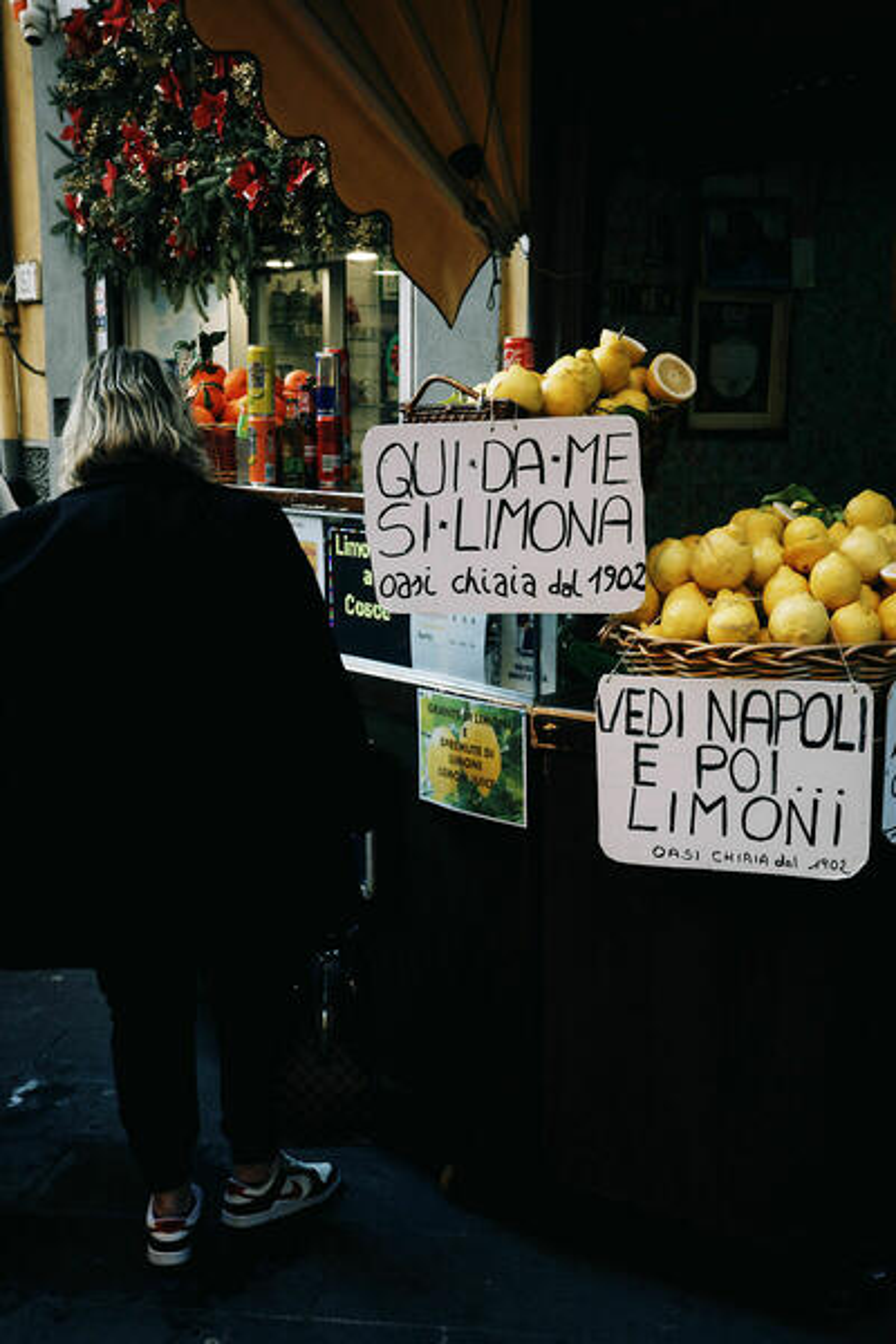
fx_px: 1493
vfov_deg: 48.5
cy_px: 672
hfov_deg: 33.4
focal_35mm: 40
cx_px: 448
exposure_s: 1/100
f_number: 7.1
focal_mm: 26
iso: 1000
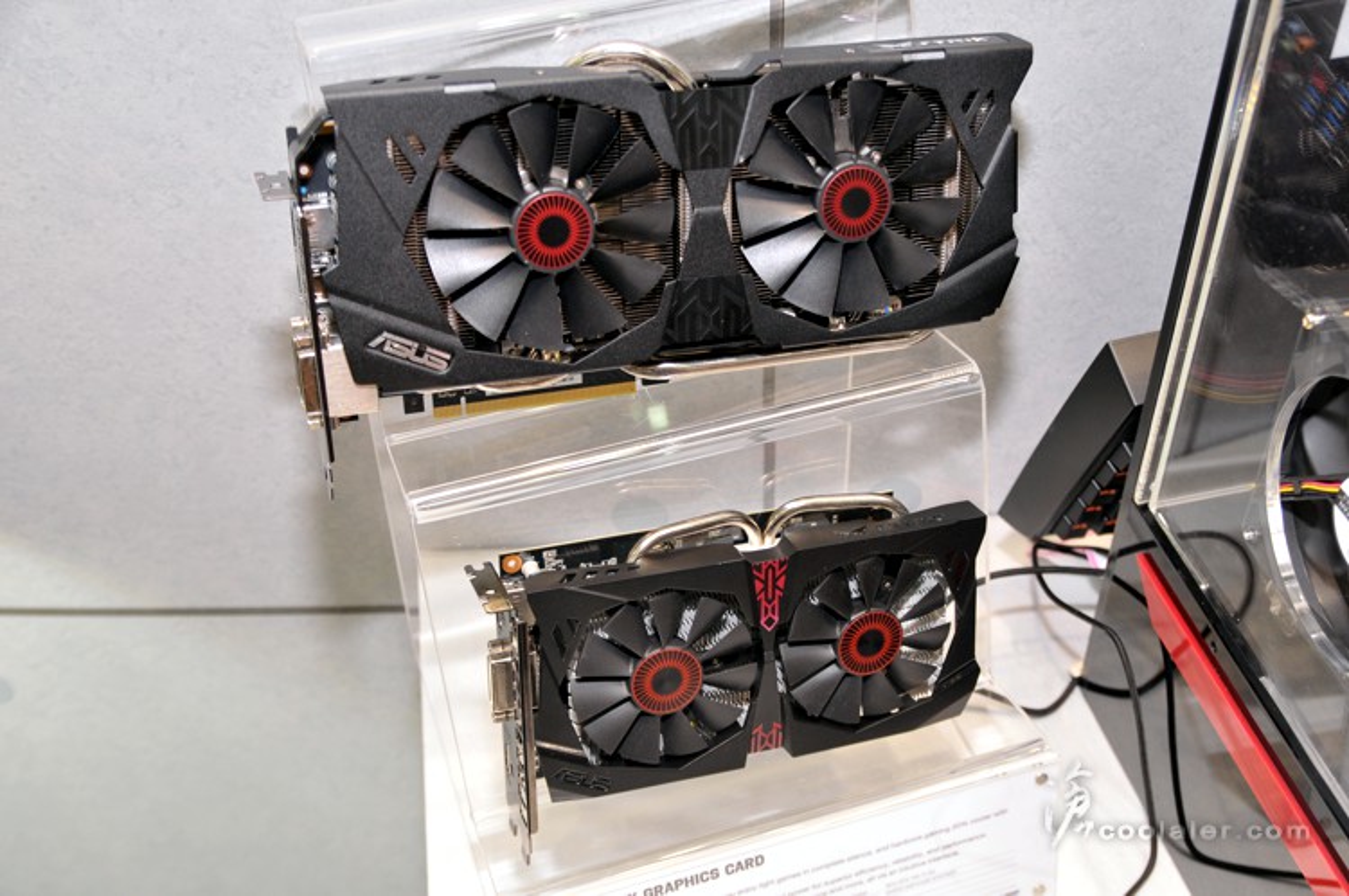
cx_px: 674
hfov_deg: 41.2
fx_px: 1796
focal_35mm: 48
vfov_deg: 28.0
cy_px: 448
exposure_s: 1/60
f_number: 4
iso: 400
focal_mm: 32
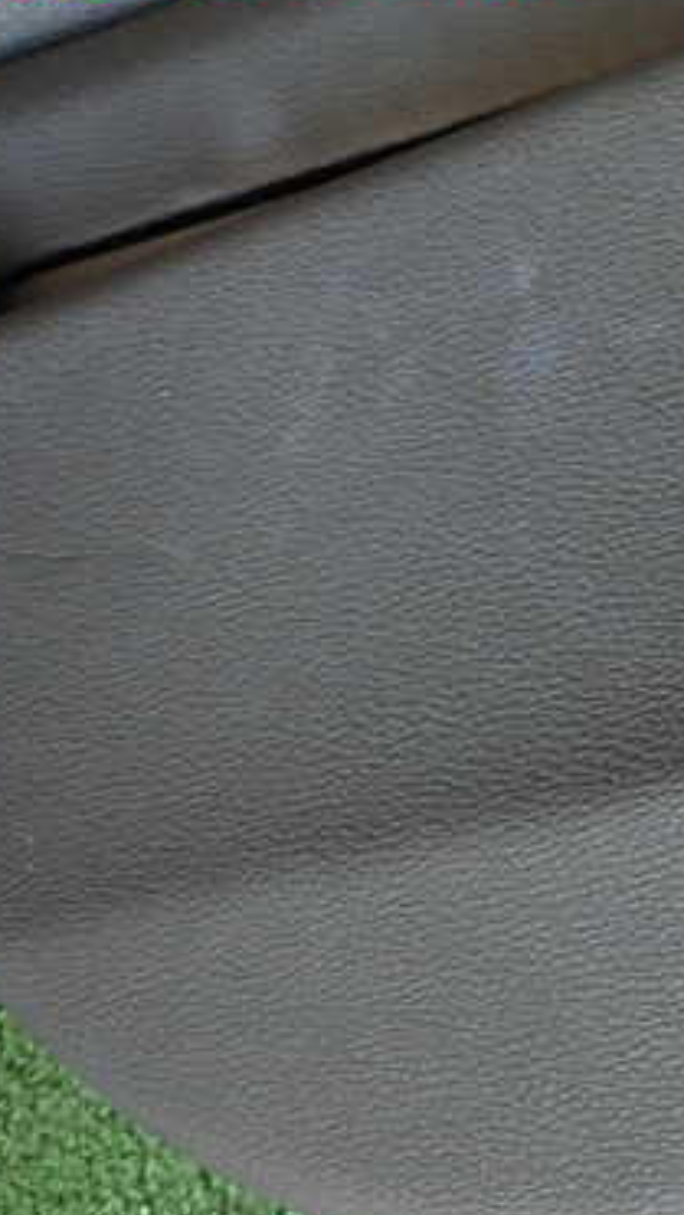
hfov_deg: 23.4
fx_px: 1417
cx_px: 936
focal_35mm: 44
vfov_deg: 46.3
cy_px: 665
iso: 200
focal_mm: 4.5
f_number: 2
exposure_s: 1/40
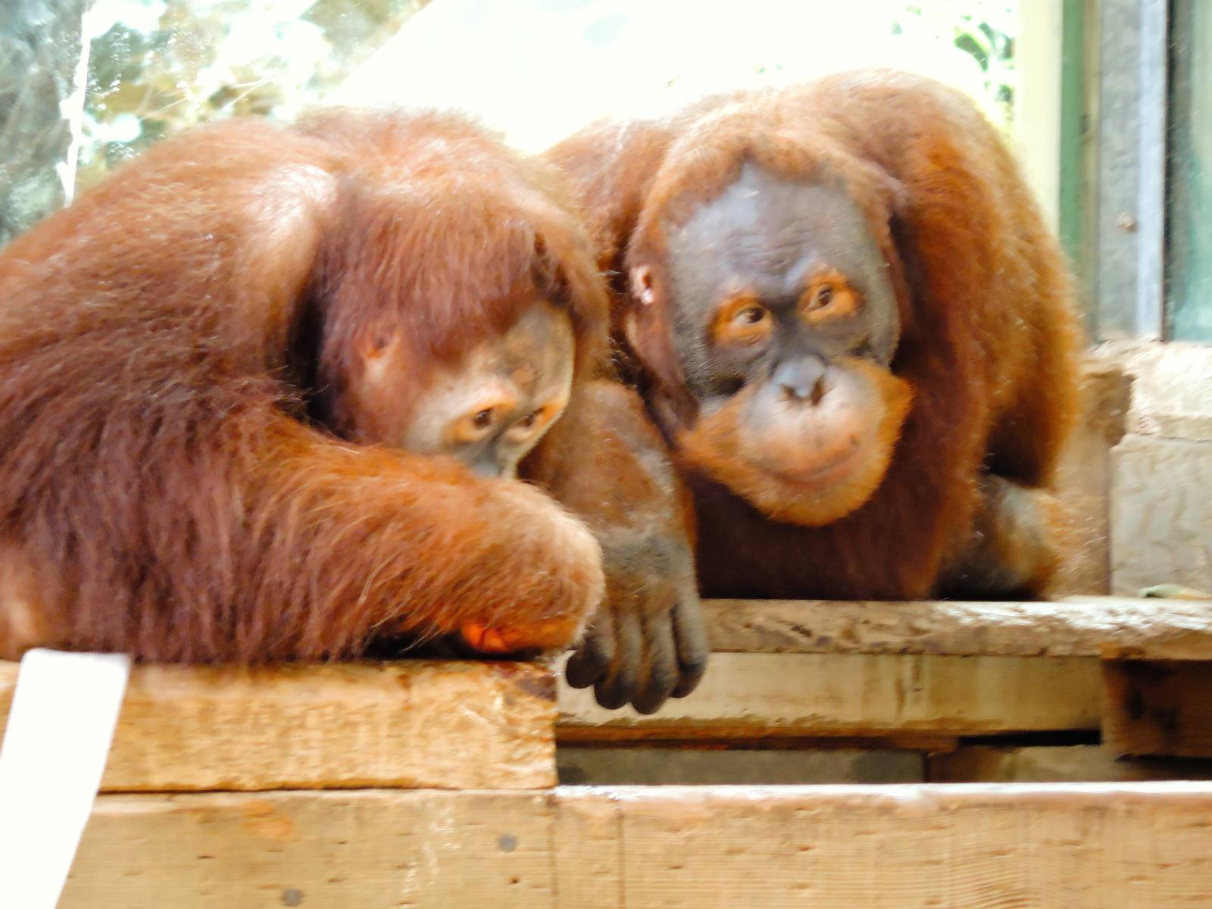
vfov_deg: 1.5
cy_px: 454
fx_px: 35013
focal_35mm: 1000
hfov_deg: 2.0
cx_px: 606
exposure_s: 1/10
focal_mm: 180
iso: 800
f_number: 5.9
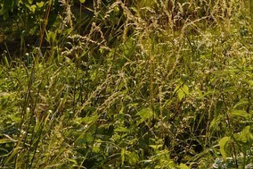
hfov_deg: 10.5
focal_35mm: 180
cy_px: -275
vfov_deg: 7.1
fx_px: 1264
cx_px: 494
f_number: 16
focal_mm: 32
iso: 200
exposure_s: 1/200
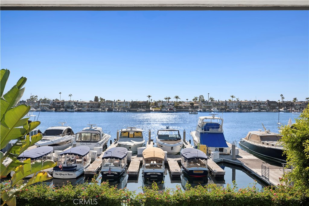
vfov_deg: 44.9
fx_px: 249
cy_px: 103
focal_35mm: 29
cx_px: 154
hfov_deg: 63.7
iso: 80
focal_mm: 29
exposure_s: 1/125
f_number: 9
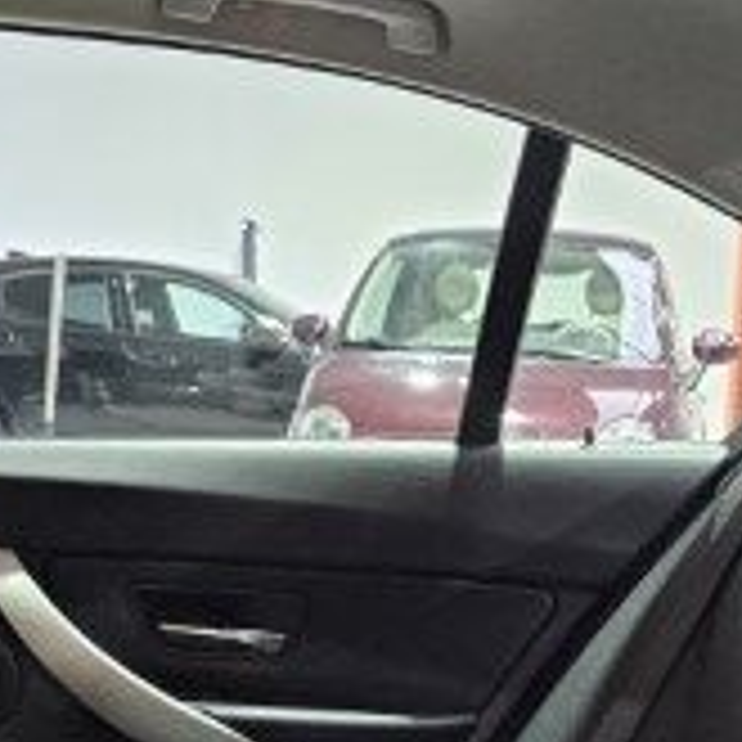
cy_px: 1138
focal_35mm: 79
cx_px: 526
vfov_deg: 19.0
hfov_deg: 21.8
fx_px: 1916
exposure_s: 1/50
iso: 640
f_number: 1.7
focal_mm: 6.3
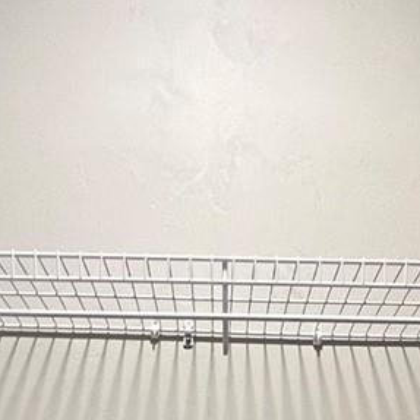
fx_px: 879
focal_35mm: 64
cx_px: 255
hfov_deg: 26.8
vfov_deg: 20.2
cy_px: 736
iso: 250
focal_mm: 1.57
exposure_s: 1/120
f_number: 1.8
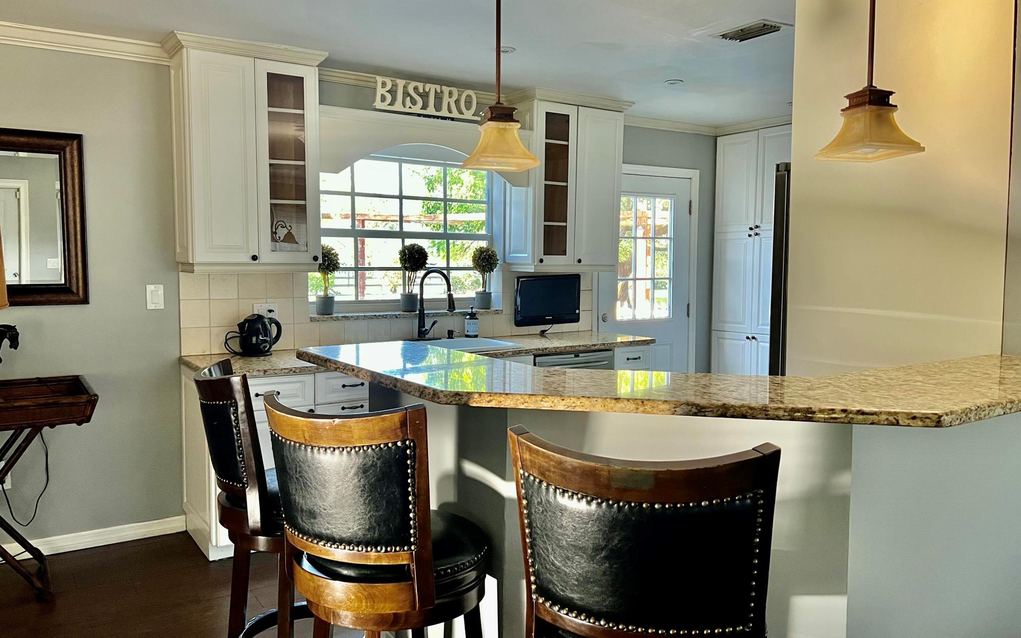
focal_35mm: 28
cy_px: 326
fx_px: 779
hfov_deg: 66.5
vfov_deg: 44.5
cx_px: 505
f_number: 1.5
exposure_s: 1/86
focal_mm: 5.7
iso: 125
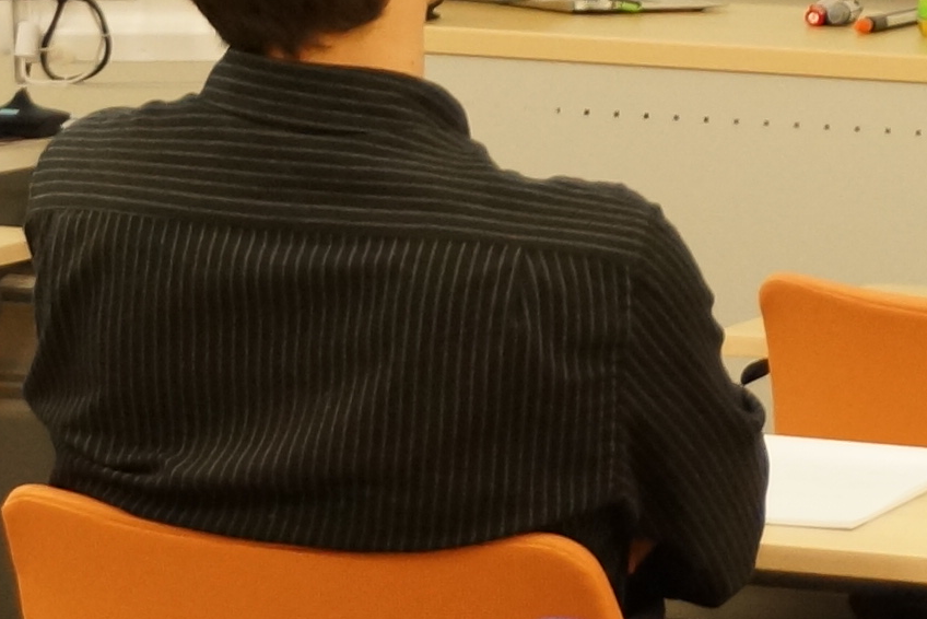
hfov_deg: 7.8
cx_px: 795
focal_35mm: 262
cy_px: -434
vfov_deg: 5.2
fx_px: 6761
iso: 640
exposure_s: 1/60
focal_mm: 35
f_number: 4
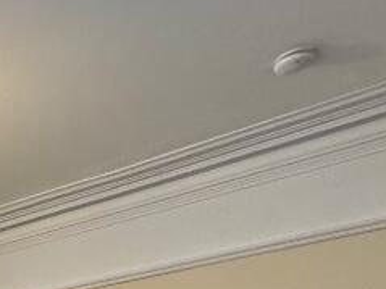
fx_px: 669
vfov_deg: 20.1
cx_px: -194
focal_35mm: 60
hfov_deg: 24.8
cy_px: 463
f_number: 2.2
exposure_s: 1/99
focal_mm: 2.22
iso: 250
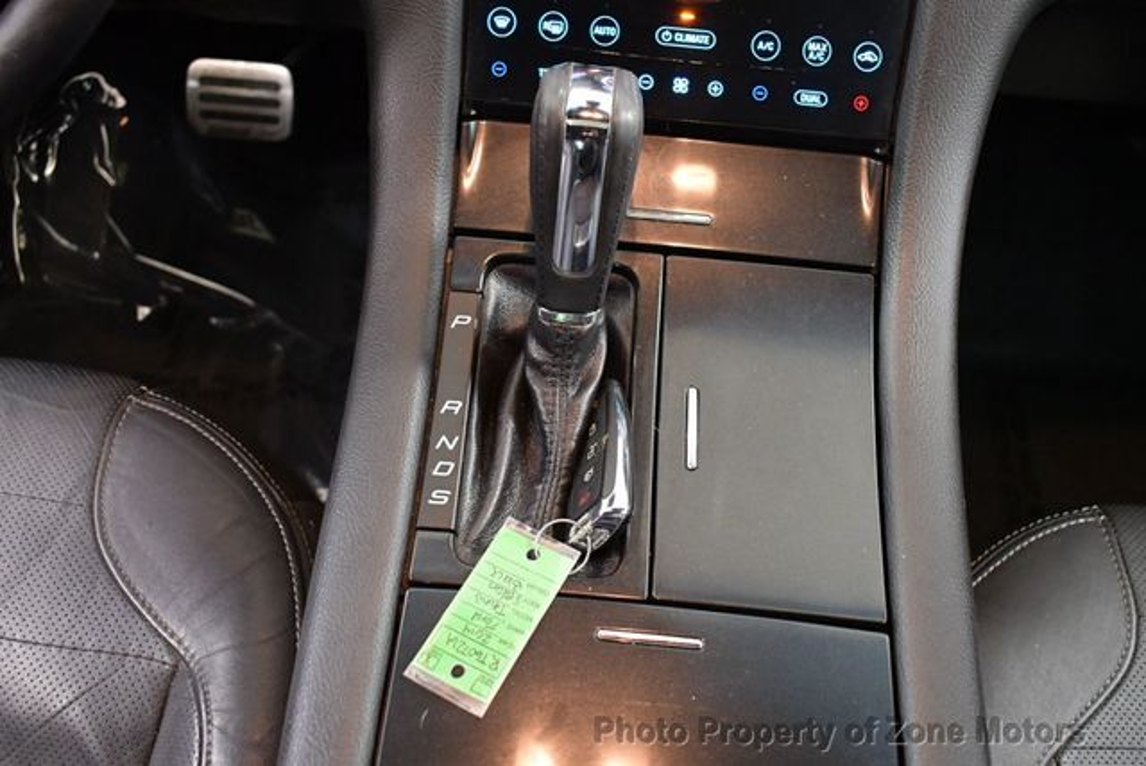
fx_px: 1147
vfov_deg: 36.9
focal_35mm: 36
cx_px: 573
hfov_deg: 53.1
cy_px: 383
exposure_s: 1/60
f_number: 3.5
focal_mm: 18
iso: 3600
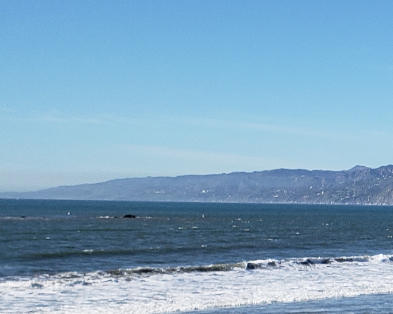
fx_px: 1175
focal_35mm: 101
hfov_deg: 15.5
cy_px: 263
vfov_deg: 15.1
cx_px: 770
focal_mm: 4.3
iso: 50
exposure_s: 1/1608
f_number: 2.4
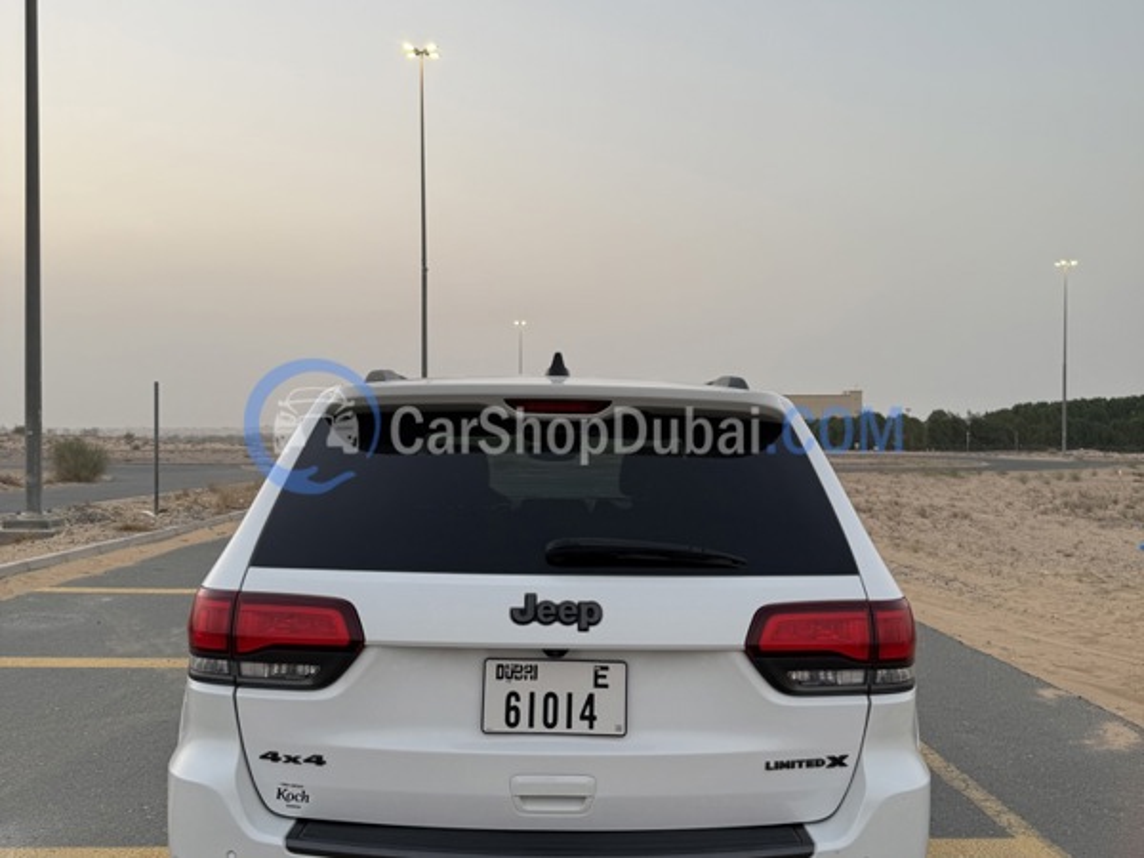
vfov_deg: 56.8
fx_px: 793
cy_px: 429
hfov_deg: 71.6
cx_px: 572
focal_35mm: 24
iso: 50
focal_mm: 6.76
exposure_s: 1/137
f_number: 1.78
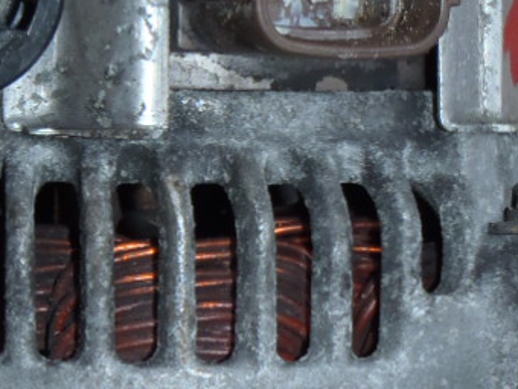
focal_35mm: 143
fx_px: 2140
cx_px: 139
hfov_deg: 13.8
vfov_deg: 10.2
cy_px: 474
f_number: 4.6
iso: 100
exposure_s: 1/40
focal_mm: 6.83
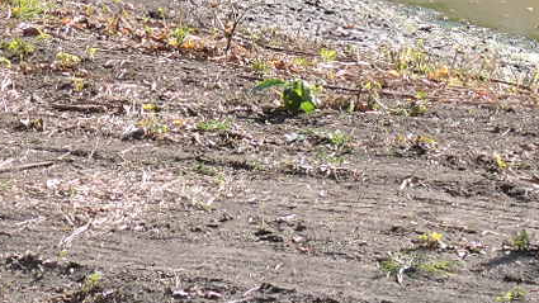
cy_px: -327
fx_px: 2344
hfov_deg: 13.1
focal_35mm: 164
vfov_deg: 7.1
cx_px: 245
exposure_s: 1/320
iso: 100
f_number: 3.8
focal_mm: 7.2
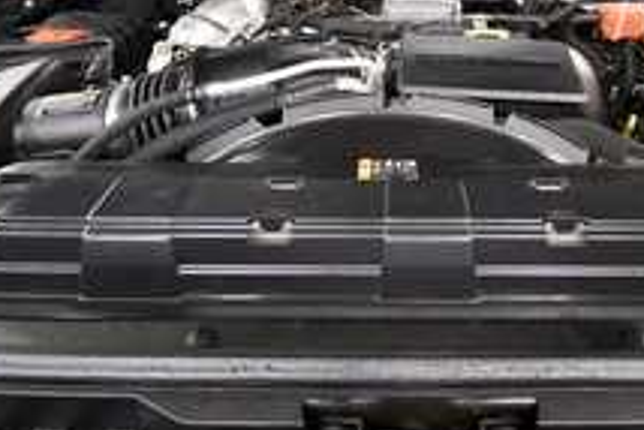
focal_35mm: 28
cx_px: 415
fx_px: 501
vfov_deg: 43.2
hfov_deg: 64.2
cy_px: 59
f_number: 4.5
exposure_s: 1/125
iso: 2800
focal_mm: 10
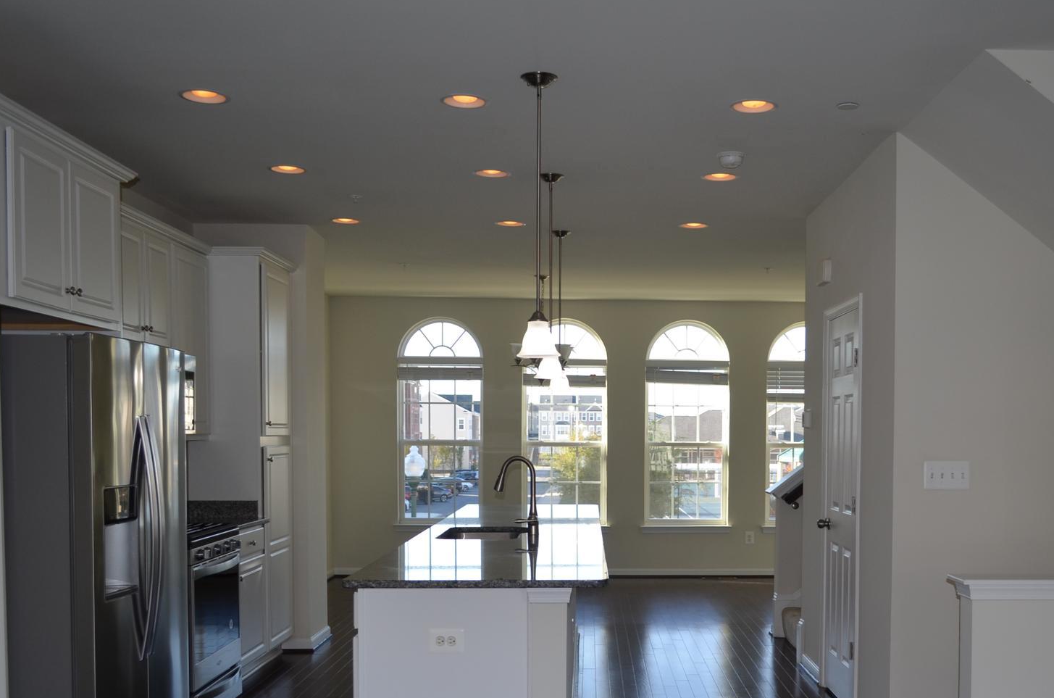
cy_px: 487
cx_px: 643
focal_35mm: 38
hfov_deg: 50.4
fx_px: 1110
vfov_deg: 34.4
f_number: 3.5
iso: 200
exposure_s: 1/200
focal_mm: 18
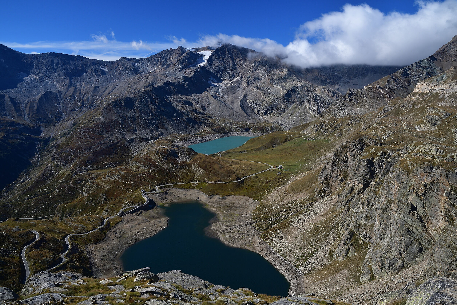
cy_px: 152
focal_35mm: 24
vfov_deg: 53.1
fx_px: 305
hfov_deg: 73.7
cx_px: 228
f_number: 8
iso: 100
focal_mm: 16
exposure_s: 1/125
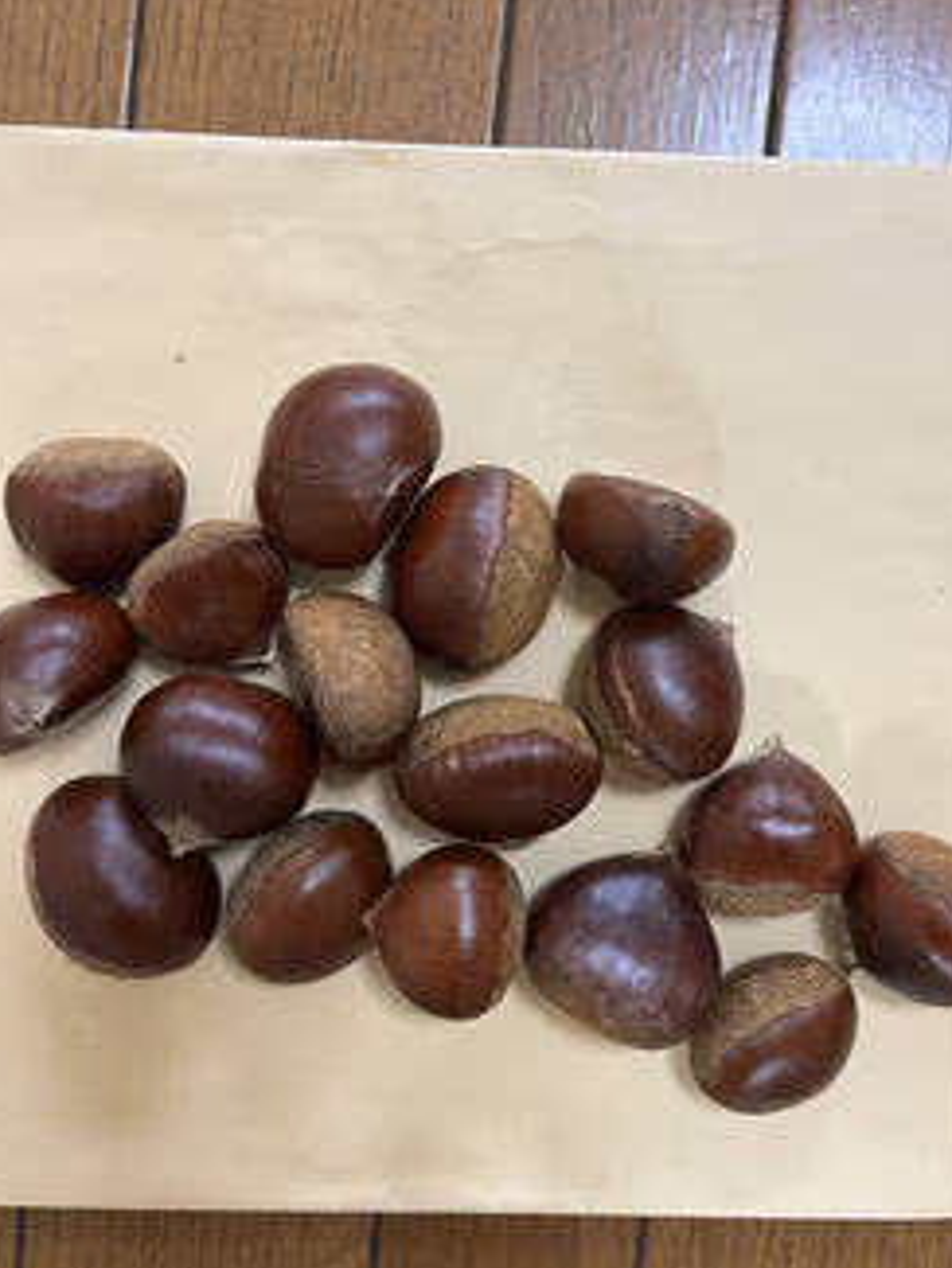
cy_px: 581
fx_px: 1173
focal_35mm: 32
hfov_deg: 44.0
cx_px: 562
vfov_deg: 56.7
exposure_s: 1/60
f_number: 1.6
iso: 160
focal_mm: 5.1
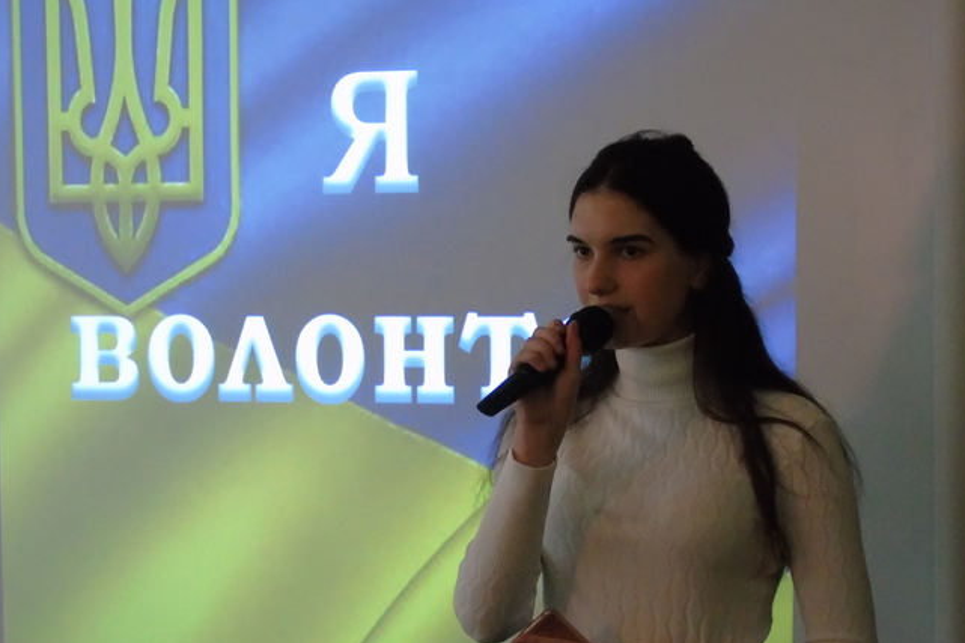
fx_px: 4314
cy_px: 416
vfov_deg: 8.5
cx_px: 432
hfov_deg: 12.8
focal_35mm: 161
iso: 800
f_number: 4.6
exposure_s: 1/100
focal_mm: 22
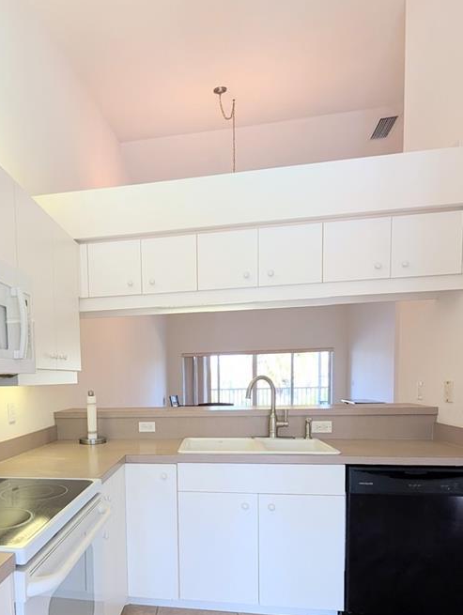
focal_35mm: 22
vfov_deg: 74.0
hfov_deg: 58.7
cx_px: 128
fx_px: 391
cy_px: 410
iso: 55
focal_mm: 2.02
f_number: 1.7
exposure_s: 1/133
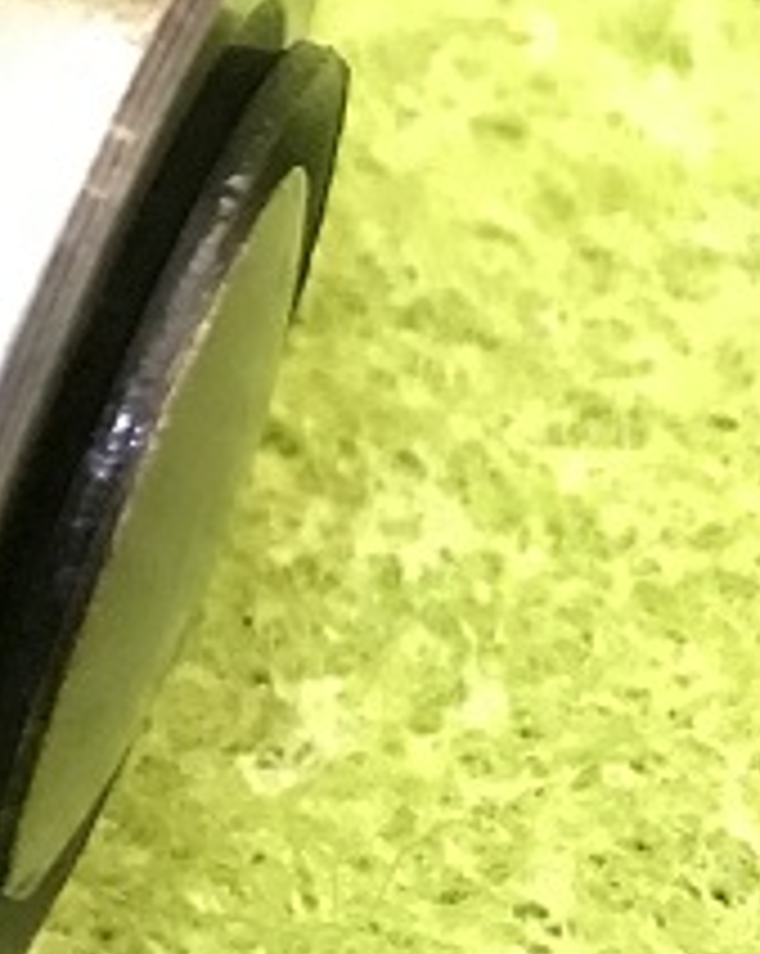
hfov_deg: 9.1
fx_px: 4367
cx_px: -944
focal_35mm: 155
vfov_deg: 11.1
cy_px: -1071
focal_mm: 3.99
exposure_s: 1/6
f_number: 1.8
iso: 80
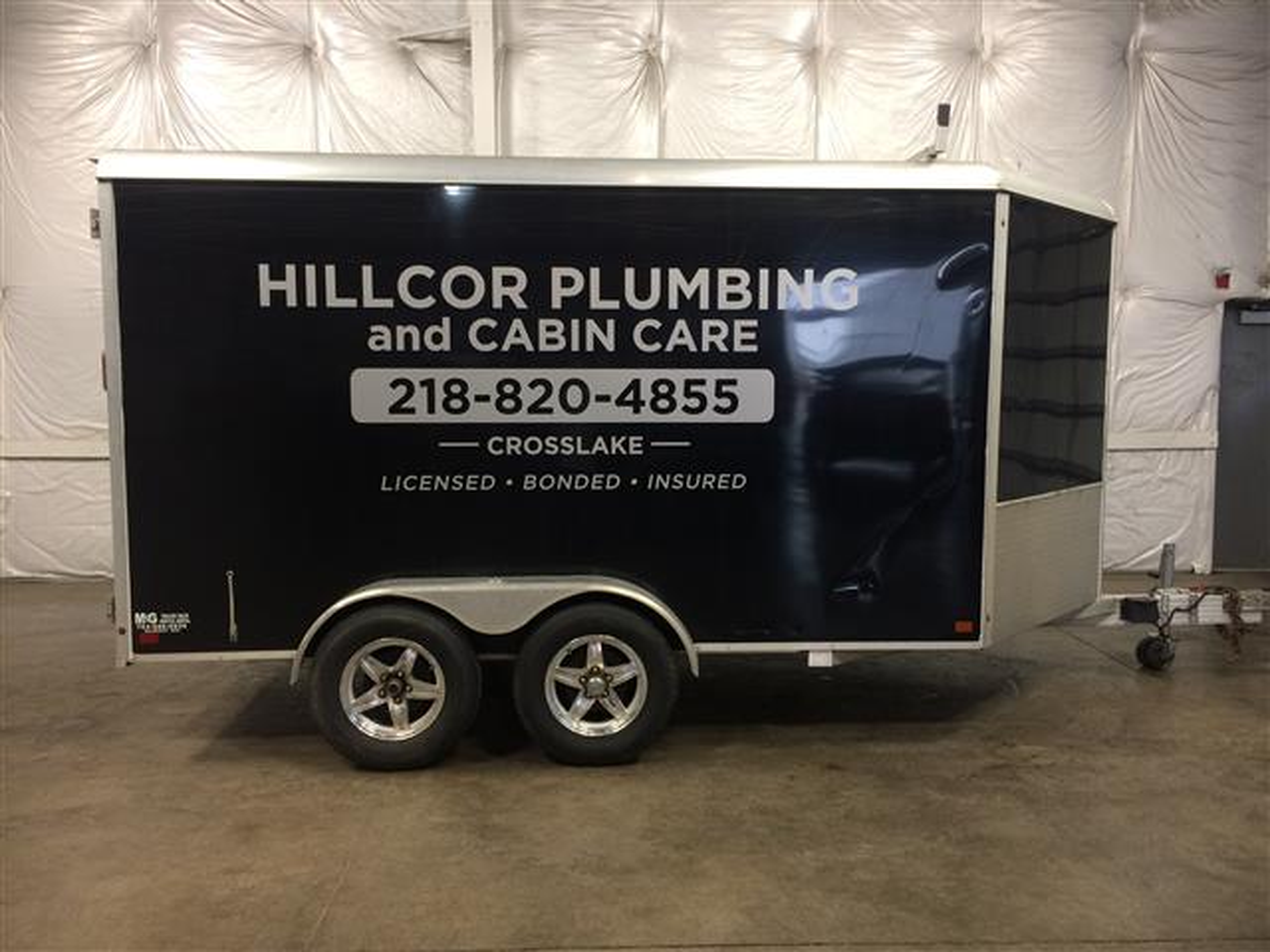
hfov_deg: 61.7
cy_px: 476
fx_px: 1064
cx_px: 635
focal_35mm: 29
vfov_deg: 48.2
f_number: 2.2
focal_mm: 4.15
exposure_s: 1/30
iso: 80
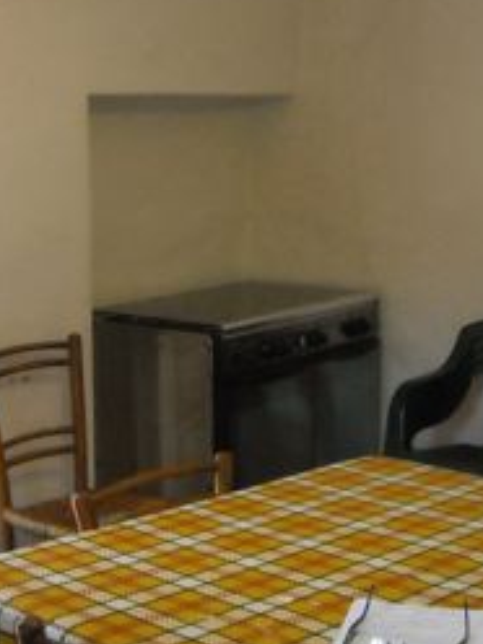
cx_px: 74
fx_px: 1395
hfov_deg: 19.4
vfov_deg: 25.8
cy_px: 195
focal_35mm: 75
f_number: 2.8
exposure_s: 1/129
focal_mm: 5.7
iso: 800
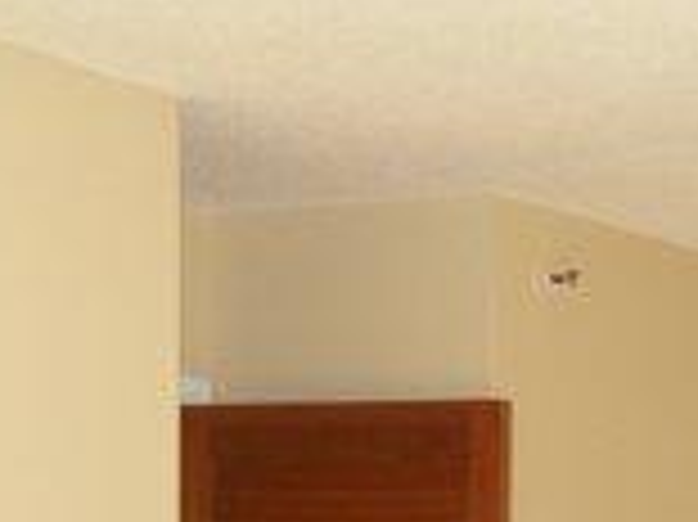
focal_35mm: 130
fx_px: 2619
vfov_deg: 10.9
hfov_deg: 14.4
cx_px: 950
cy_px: 796
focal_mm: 7.4
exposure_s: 1/36.5
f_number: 3.2
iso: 141
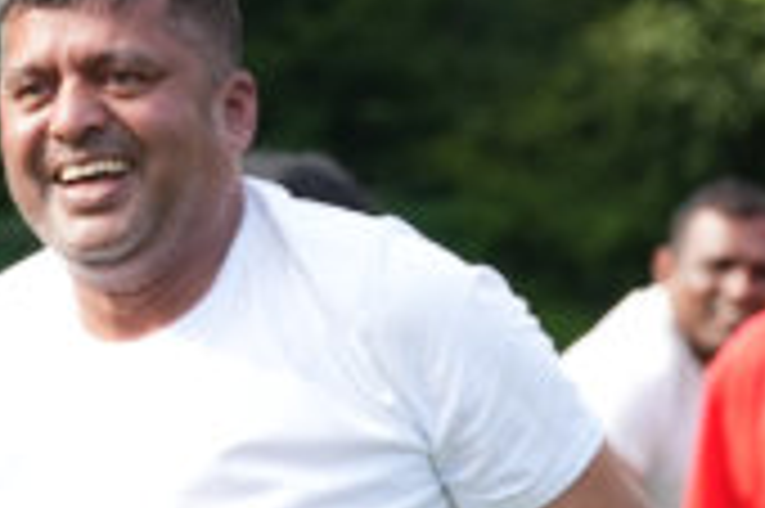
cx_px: -117
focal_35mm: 278
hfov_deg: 7.4
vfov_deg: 4.8
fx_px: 5893
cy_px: 1230
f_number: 2.8
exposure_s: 1/1250
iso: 250
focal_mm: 46.1
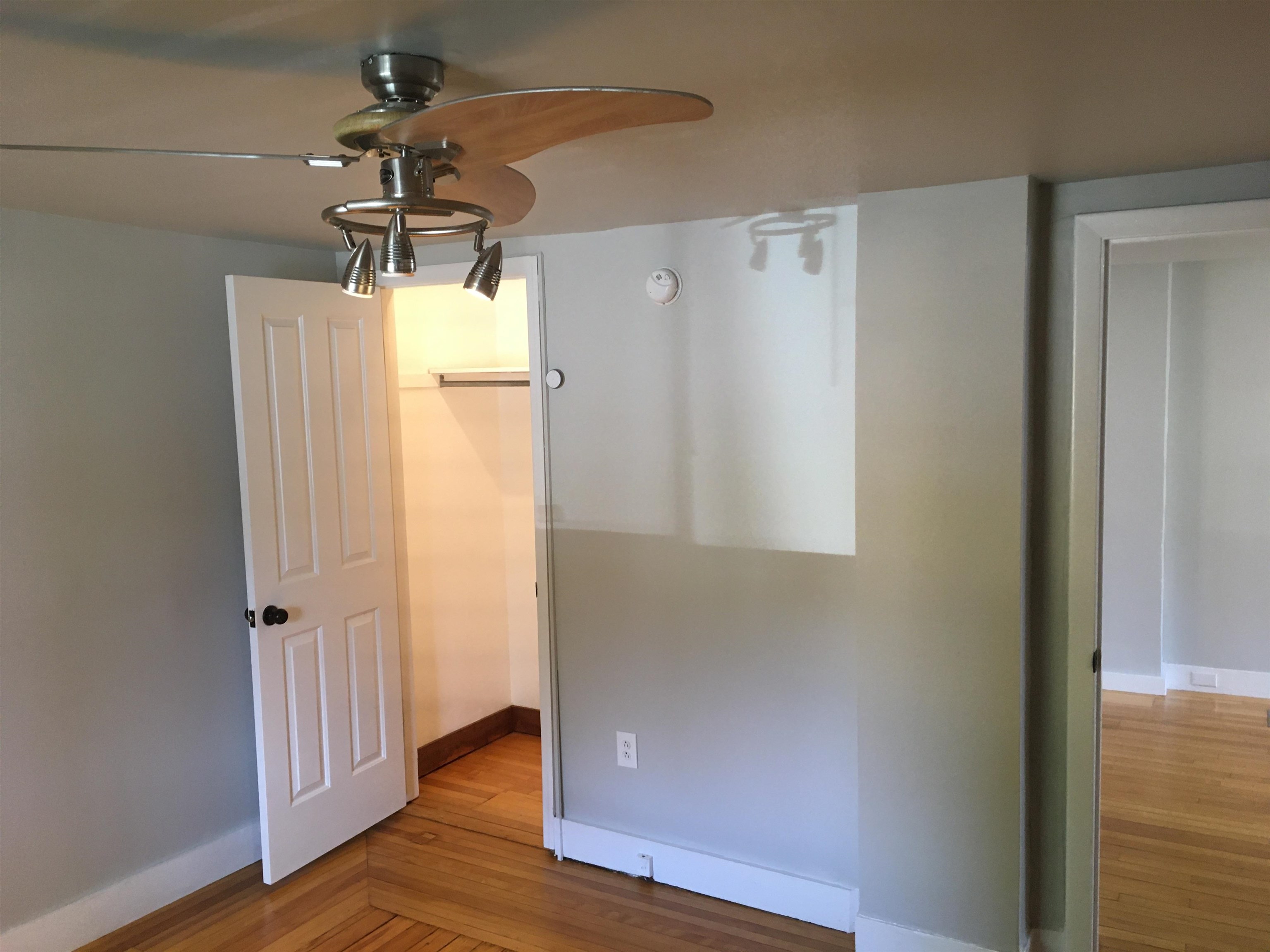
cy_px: 476
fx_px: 1064
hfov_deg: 61.7
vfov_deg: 48.2
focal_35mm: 29
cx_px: 635
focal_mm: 4.15
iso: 100
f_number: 2.2
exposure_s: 1/30
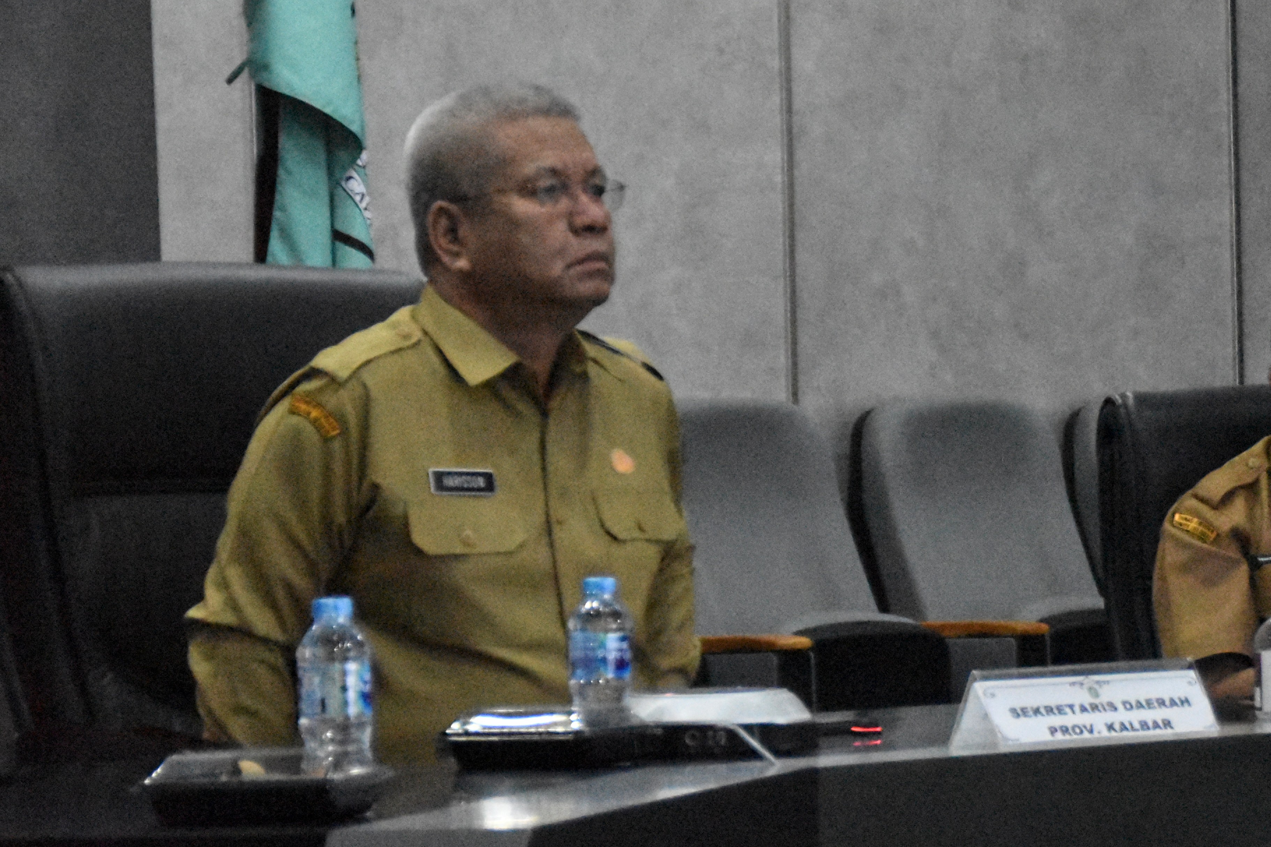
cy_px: 424
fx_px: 3283
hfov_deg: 21.9
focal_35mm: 93
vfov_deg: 14.7
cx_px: 636
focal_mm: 62
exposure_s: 1/640
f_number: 5.3
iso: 10000
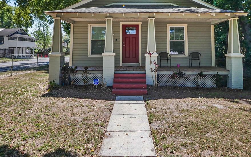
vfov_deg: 44.5
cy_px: 40
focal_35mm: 27
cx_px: 132
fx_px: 185
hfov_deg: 68.3
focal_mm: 7
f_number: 6.3
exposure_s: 1/320
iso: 200
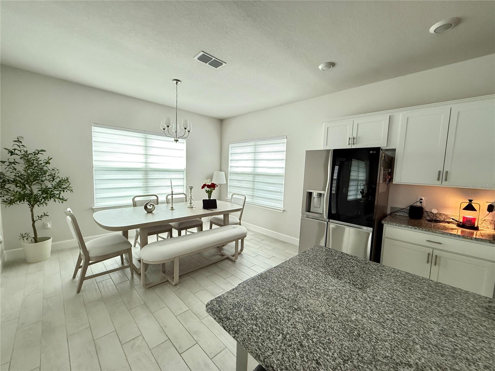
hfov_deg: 102.1
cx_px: 248
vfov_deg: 85.7
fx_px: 200
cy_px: 186
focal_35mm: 14
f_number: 2.2
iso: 640
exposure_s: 1/60
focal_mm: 2.22
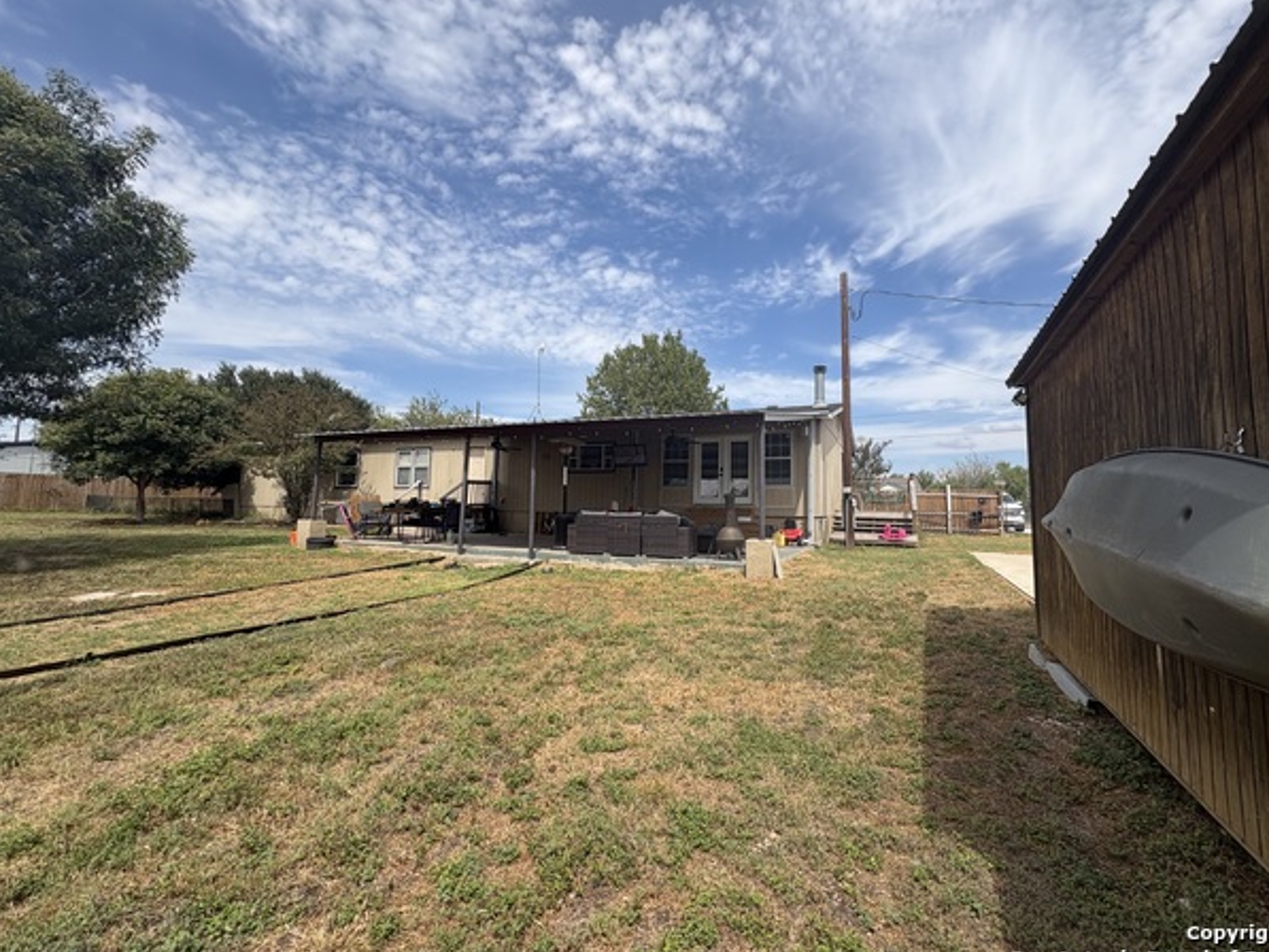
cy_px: 461
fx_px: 550
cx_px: 676
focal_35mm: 15
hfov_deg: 98.0
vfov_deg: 81.7
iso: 40
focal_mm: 2.22
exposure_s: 1/2083
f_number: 2.2
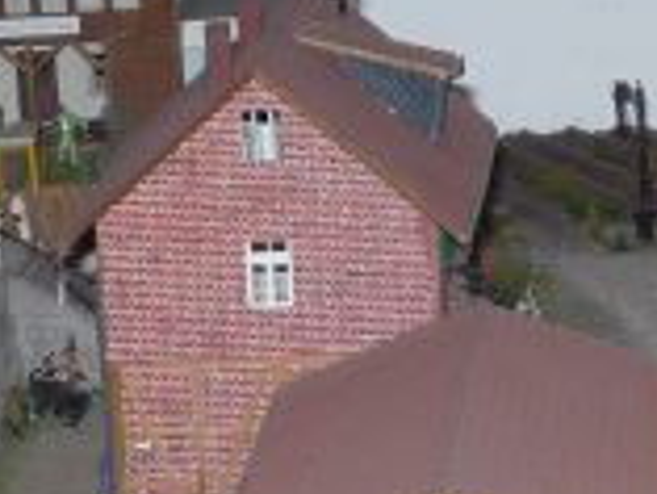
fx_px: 4293
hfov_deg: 8.7
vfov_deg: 6.5
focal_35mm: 226
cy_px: 632
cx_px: 762
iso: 100
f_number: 4.5
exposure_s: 1/30
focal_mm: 7.5
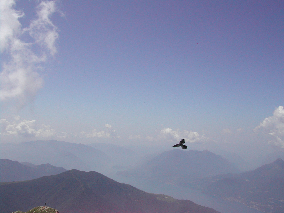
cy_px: 106
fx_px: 312
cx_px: 142
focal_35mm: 38
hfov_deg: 49.0
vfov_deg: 37.7
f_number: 7.6
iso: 100
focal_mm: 8
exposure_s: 1/451
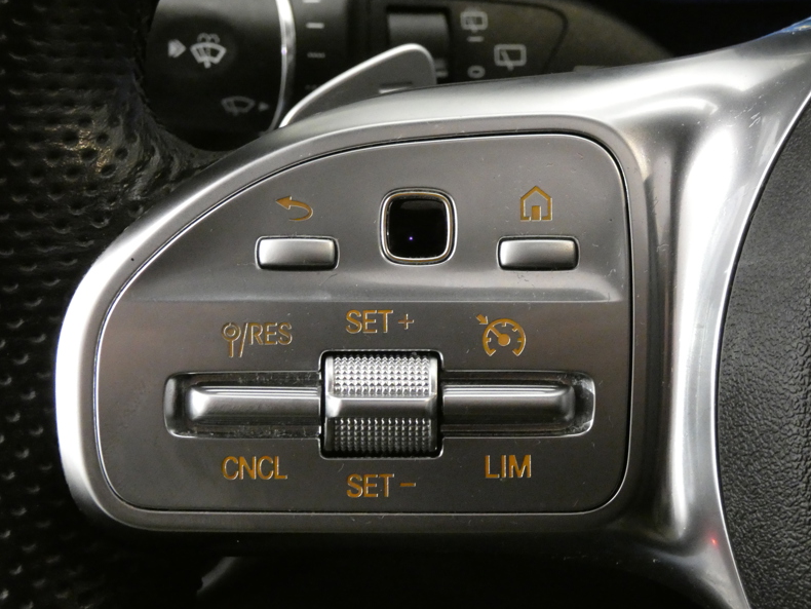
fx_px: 1922
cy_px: 303
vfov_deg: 18.0
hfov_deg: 23.8
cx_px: 402
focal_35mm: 82
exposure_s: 1/15
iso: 1600
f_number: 4.5
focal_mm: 14.5
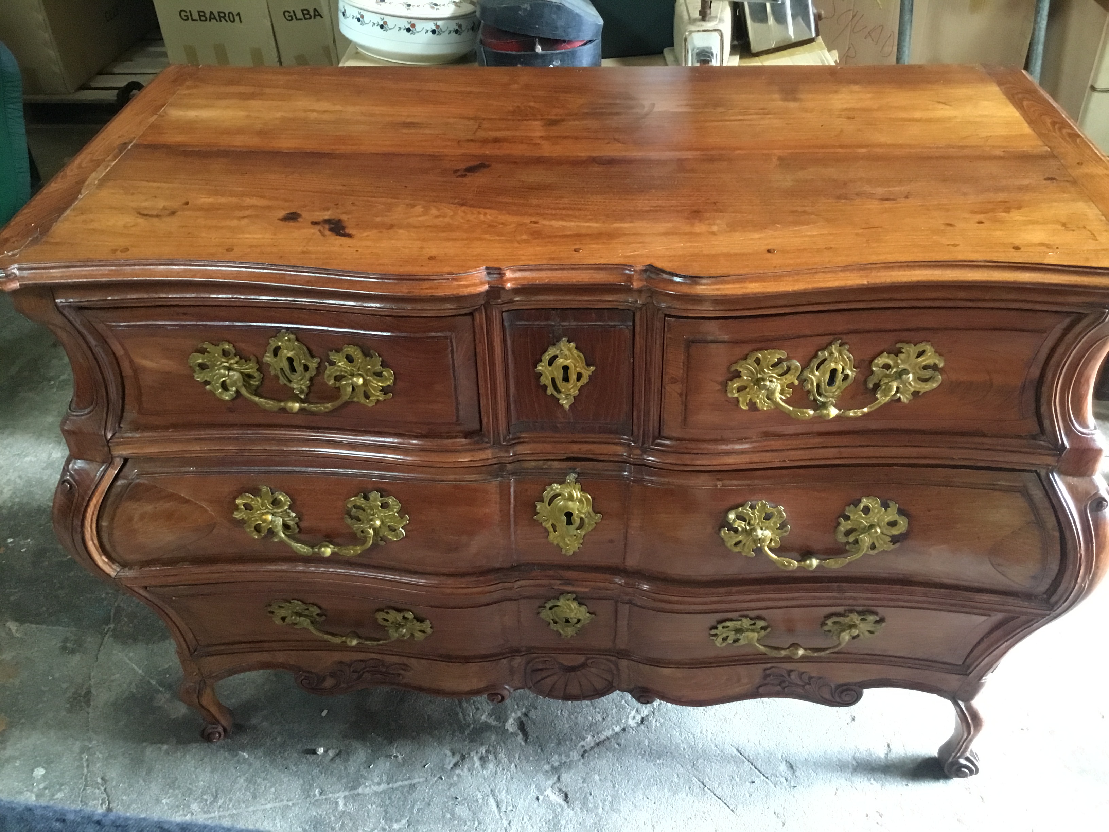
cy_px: 416
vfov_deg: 45.4
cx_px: 554
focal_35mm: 31
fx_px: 993
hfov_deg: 58.4
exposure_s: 1/17
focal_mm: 3.3
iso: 250
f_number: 2.4
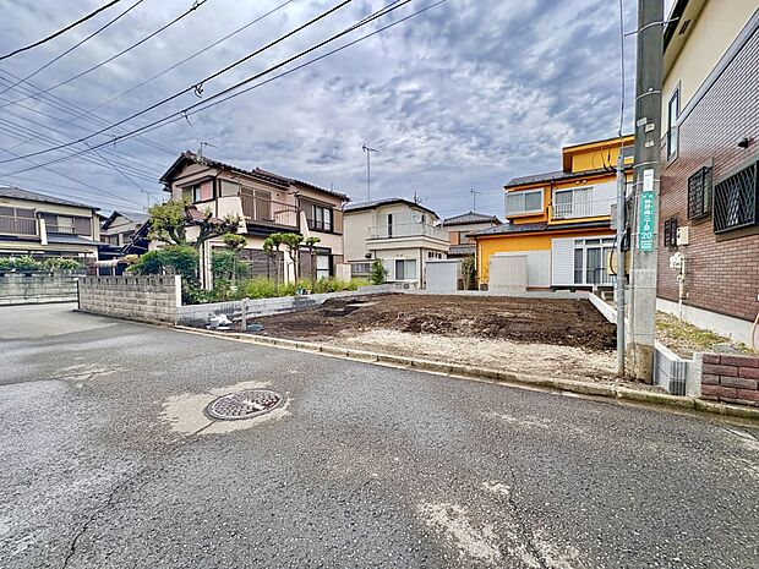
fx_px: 307
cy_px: 284
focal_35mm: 14
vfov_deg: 85.7
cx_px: 380
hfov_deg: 102.1
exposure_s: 1/544
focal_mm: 2.22
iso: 50
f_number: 2.2
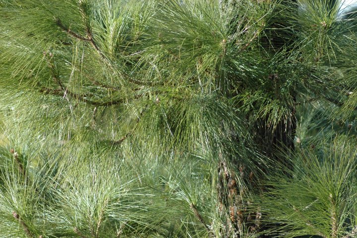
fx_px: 1666
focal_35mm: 168
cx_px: 178
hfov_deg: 12.2
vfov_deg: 8.2
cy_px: 119
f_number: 6.3
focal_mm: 112
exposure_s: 1/250
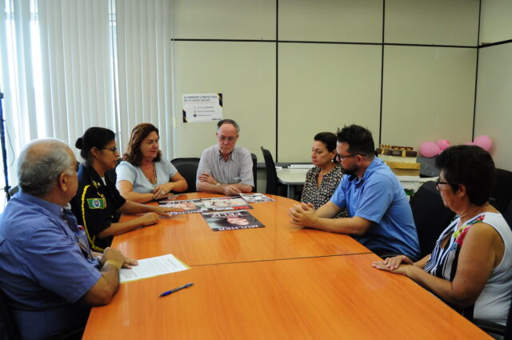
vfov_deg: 43.5
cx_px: 256
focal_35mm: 30
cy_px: 170
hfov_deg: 62.0
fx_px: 426
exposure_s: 1/60
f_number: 6.3
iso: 800
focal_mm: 20
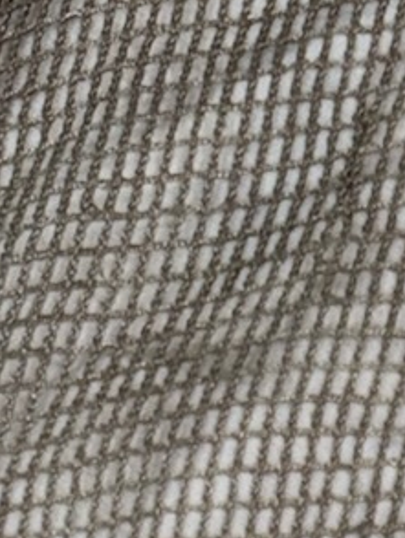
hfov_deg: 8.1
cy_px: 1579
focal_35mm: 167
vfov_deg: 9.5
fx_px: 2601
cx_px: 1010
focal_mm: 6.76
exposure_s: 1/73
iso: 50
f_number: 1.78
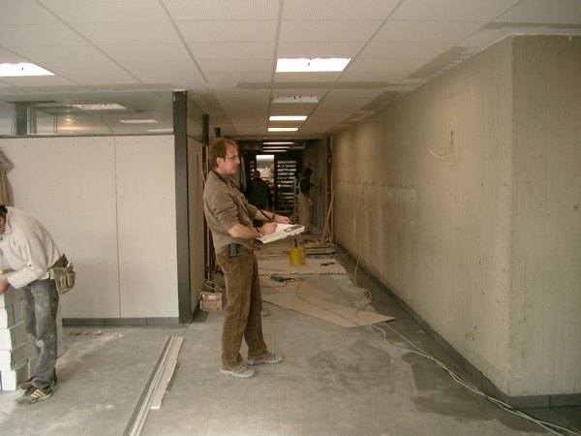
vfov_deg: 38.7
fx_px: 621
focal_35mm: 37
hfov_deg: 50.1
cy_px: 218
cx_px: 290
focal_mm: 7.6
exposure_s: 1/100
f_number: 2.6
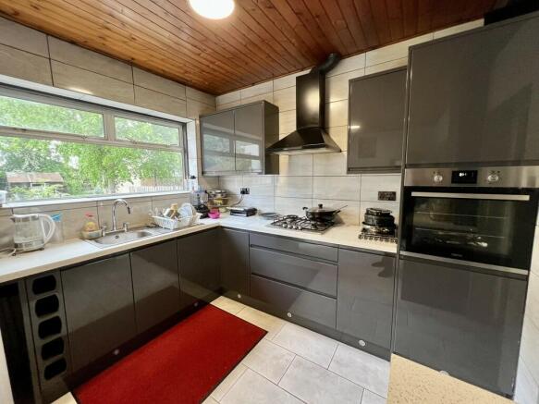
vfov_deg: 89.9
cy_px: 202
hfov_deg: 106.2
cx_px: 270
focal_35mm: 13
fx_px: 202
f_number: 1.8
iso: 250
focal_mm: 1.57
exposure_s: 1/121
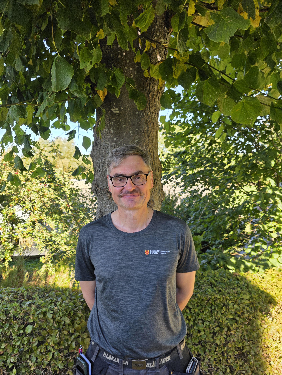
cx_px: 141
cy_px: 188
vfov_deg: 73.9
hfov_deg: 58.9
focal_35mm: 23
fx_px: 250
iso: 40
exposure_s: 1/359
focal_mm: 6.3
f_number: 1.7
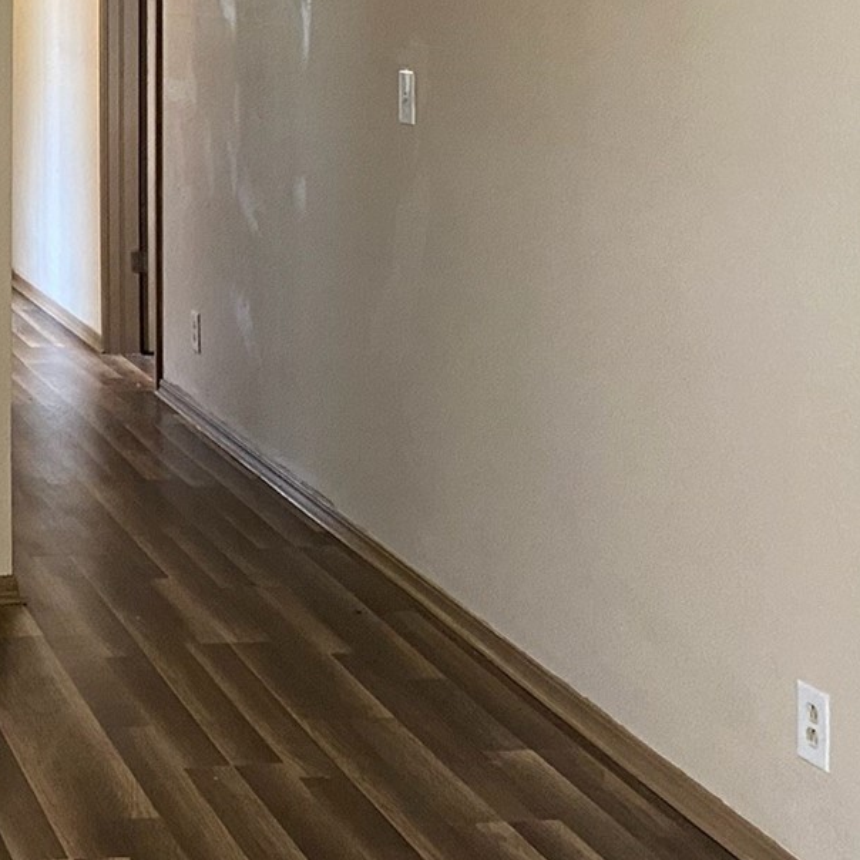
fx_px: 2052
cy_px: 85
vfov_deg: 23.1
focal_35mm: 73
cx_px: -196
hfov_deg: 21.8
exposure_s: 1/40
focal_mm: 4.25
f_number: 1.8
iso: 400
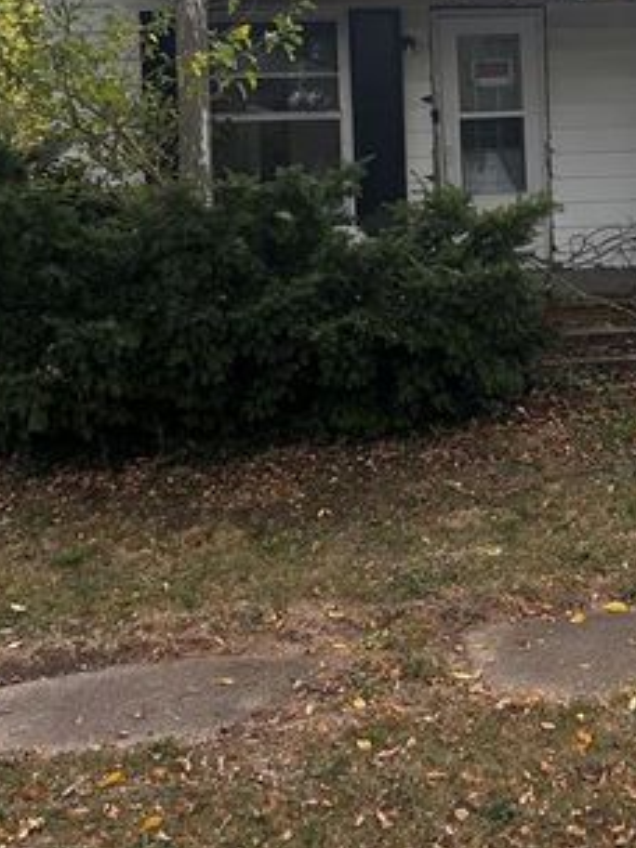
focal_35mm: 57
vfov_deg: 32.9
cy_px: 177
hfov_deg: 25.2
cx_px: 524
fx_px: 1396
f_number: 1.5
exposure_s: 1/654
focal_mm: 5.7
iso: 50
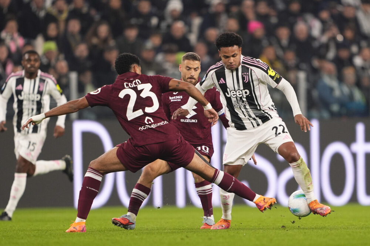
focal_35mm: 400
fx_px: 4110
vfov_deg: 3.4
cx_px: 185
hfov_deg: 5.2
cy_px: 123
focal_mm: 400
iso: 1600
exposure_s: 1/1250
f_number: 2.8
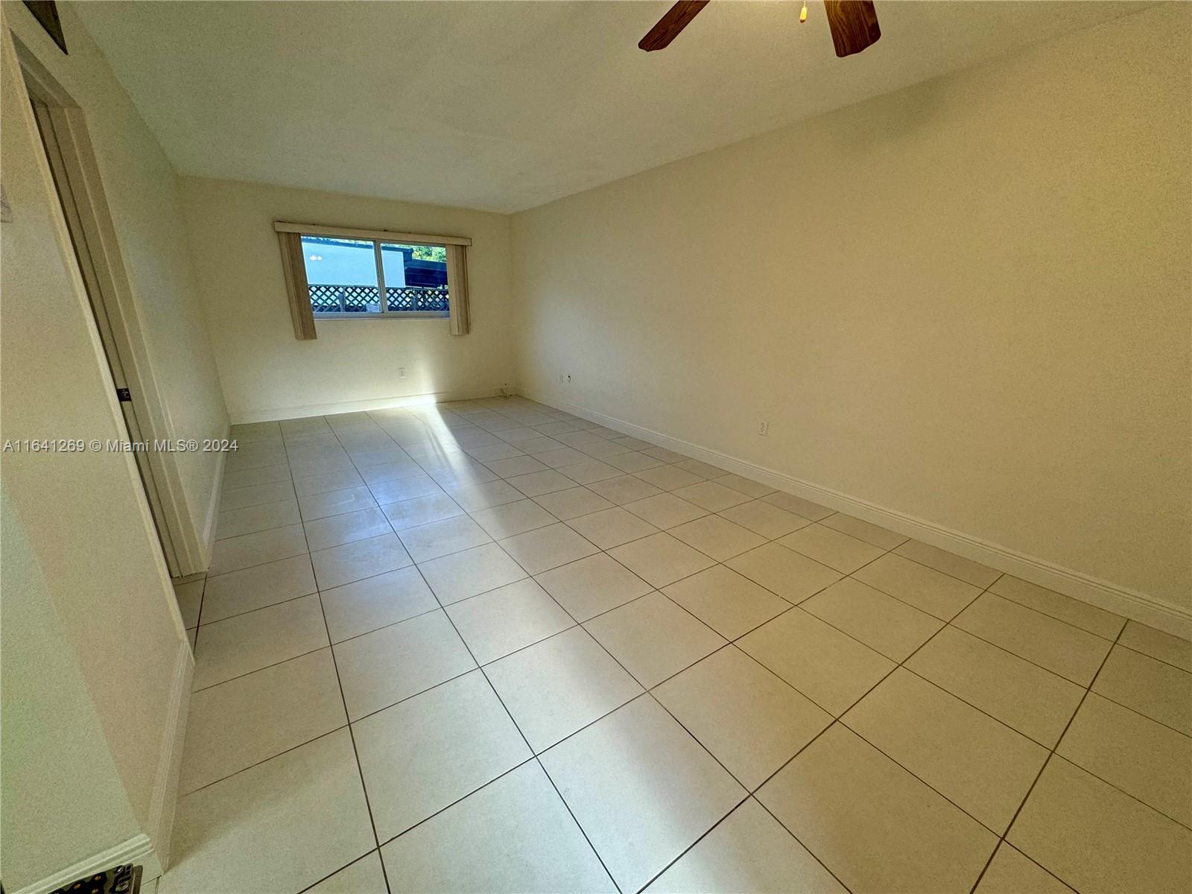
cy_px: 447
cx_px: 596
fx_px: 482
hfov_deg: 102.1
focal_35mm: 14
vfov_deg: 85.7
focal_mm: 2.22
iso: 100
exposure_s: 1/120
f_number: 2.2
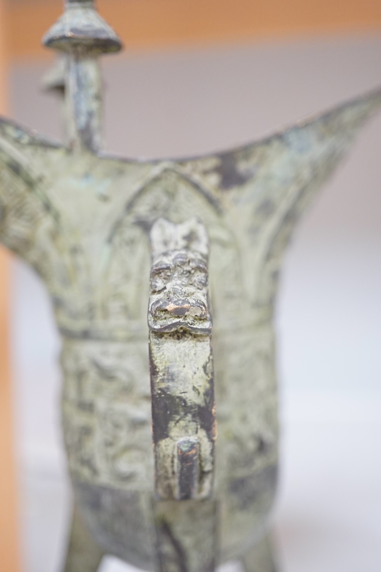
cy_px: 286
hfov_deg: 29.9
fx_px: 714
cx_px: 190
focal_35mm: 45
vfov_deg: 43.6
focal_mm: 30
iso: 1250
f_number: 3.5
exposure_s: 1/60
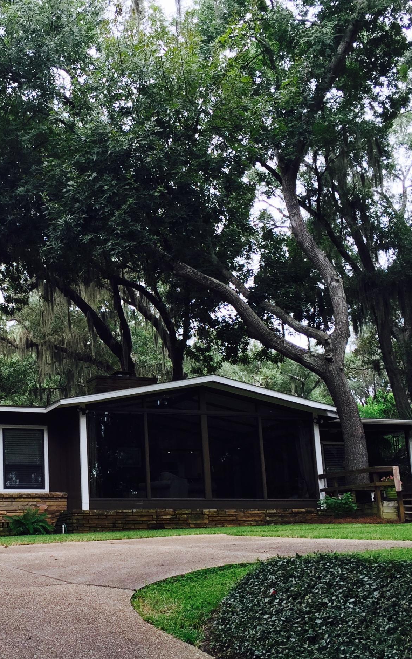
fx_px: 880
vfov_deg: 41.0
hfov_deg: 25.6
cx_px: 50
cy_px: 366
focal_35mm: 49
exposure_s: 1/134
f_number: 2.2
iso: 32
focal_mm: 4.15
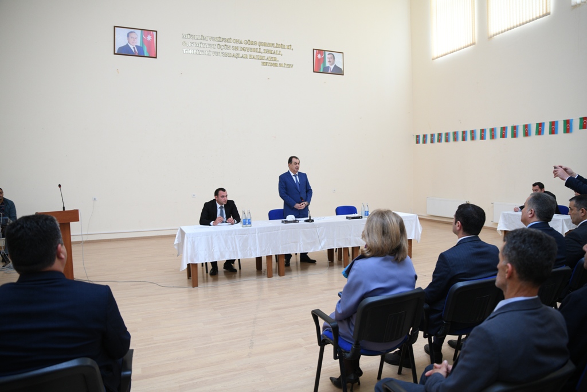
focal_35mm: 24
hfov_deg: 73.7
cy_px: 196
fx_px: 391
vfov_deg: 53.1
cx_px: 294
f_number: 3.2
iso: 1000
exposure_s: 1/80
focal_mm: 24
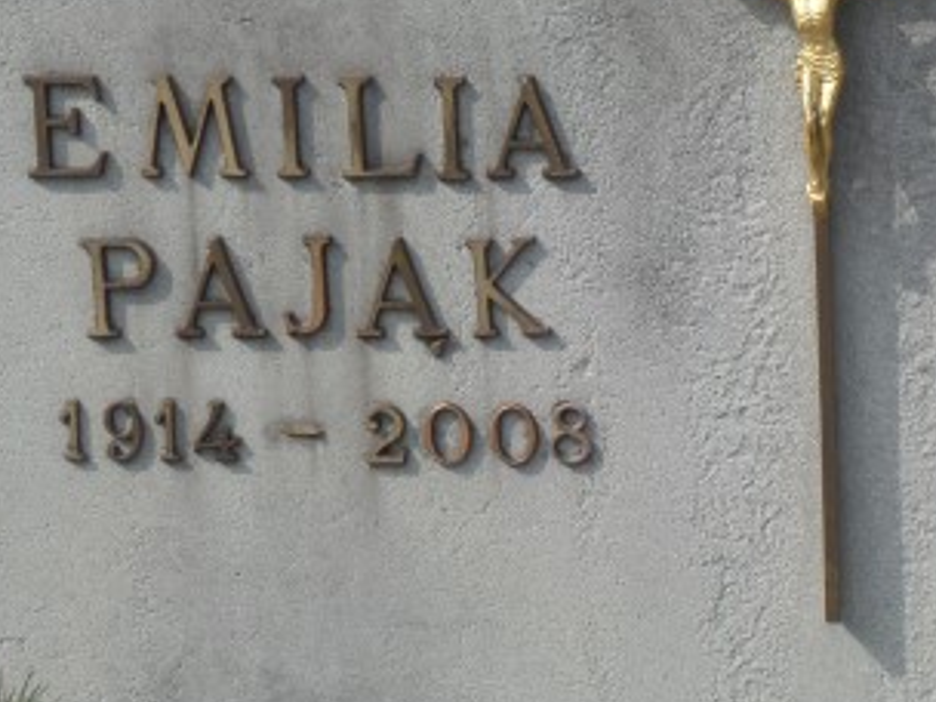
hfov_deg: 10.1
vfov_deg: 7.6
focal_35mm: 196
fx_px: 5300
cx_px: 797
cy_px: 351
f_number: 3.9
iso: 100
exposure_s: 1/750
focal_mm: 16.5
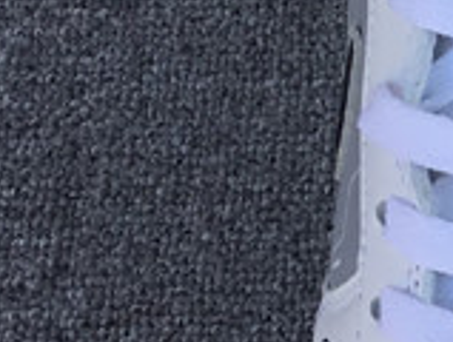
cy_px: 175
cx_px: 855
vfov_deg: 8.5
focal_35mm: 175
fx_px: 2295
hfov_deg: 10.5
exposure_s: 1/226
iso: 25
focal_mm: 3.3
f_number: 2.4
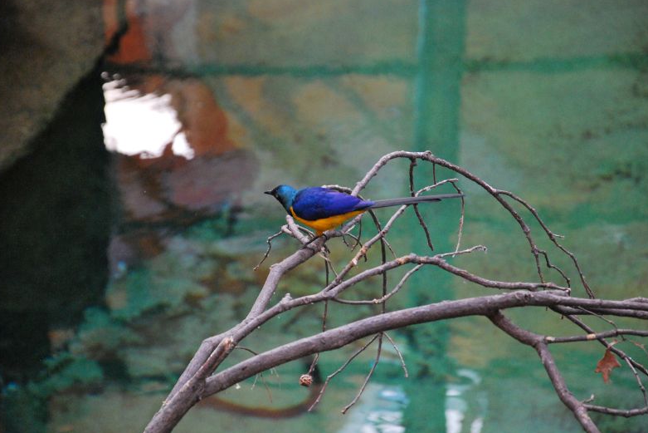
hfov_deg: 12.7
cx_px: 325
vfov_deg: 8.5
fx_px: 2908
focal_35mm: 162
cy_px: 214
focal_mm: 105
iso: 1400
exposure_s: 1/125
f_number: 5.6
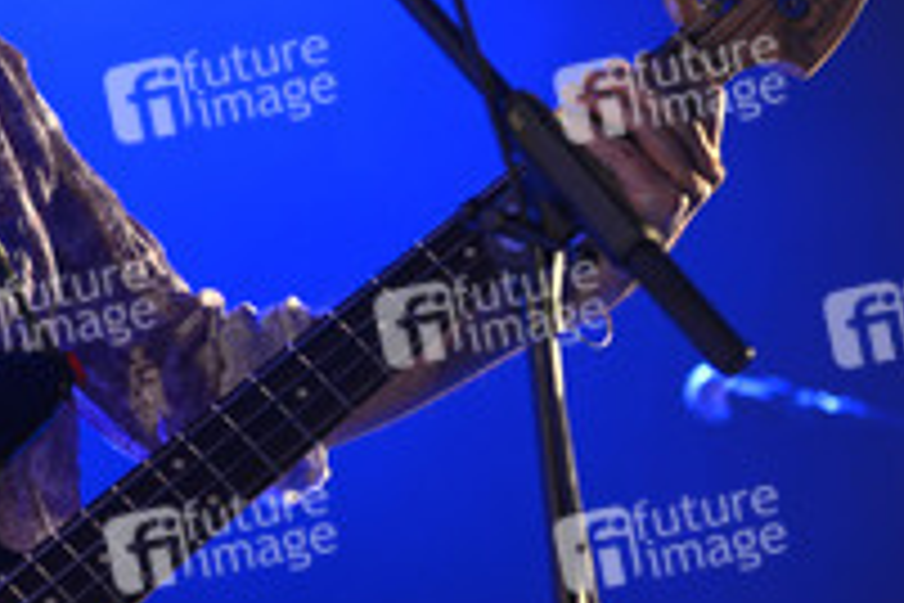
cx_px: 101
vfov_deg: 8.7
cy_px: -22
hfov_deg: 13.0
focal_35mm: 157
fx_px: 3942
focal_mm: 70
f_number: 2.8
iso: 1000
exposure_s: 1/250
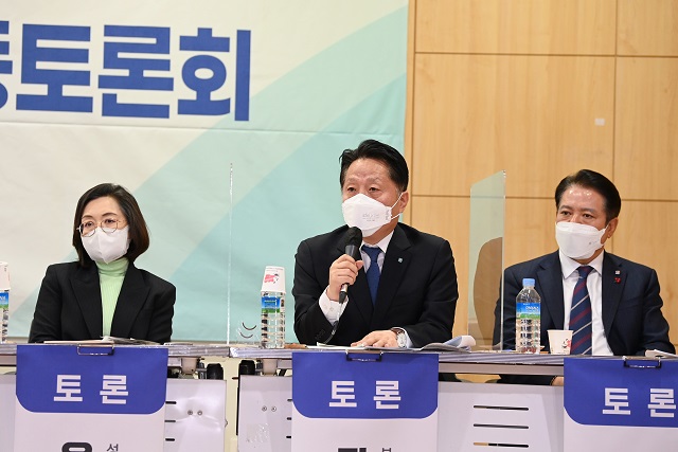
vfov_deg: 11.8
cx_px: 339
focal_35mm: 116
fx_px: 2185
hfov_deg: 17.6
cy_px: 226
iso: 2500
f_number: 2.8
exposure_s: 1/250
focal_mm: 116
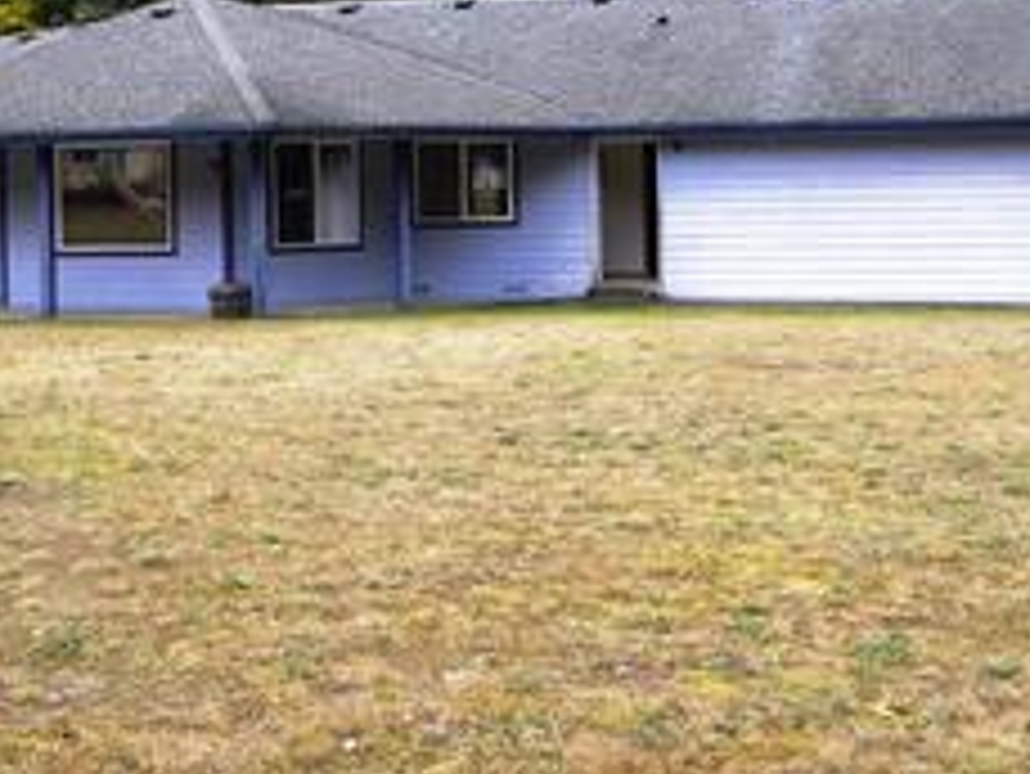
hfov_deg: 31.2
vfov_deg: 23.5
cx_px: 481
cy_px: 234
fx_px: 1846
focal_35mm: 62
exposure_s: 1/59.8
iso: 217
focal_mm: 7.3
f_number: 3.8
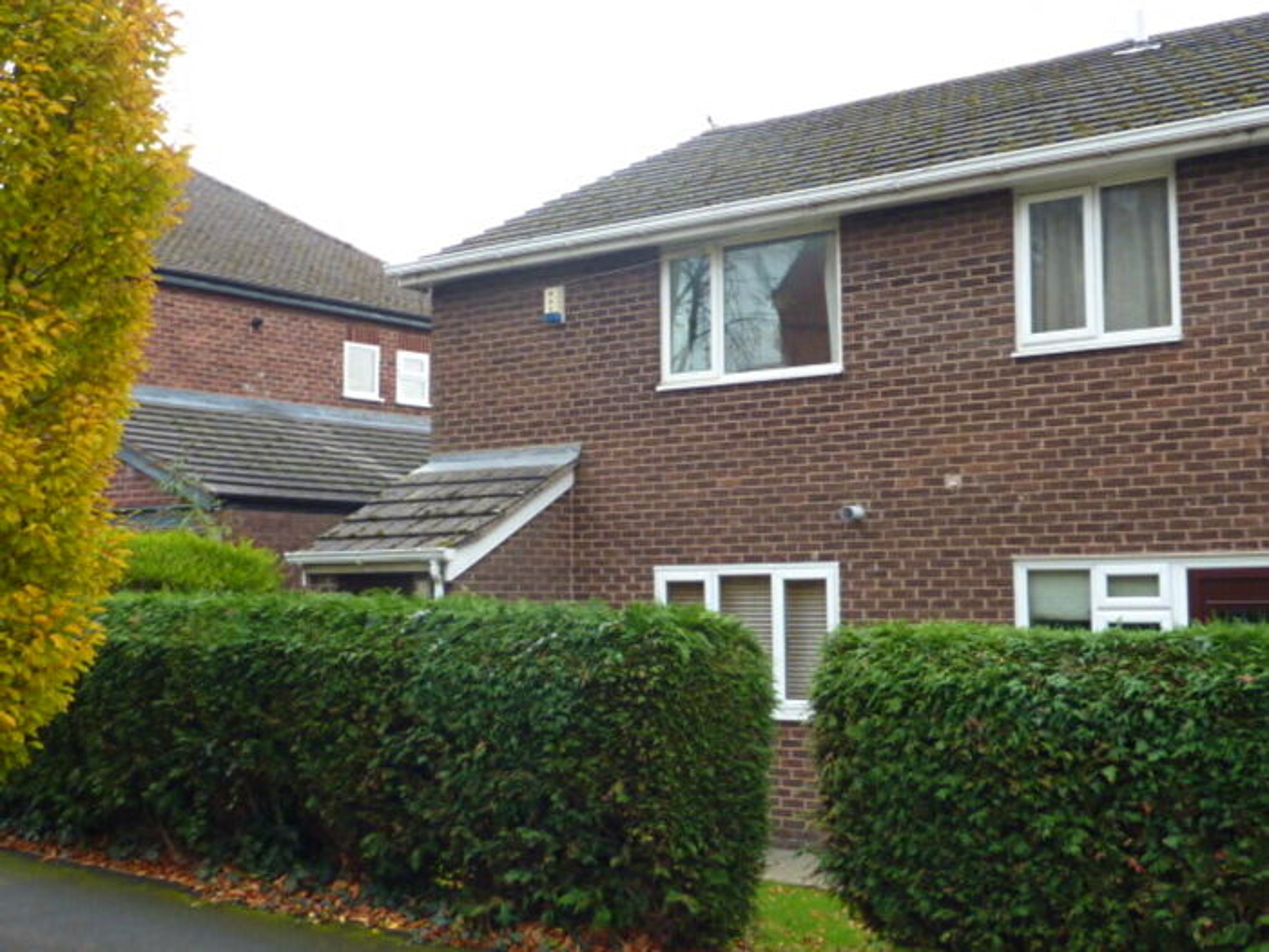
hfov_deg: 42.1
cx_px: 634
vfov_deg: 32.2
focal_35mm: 45
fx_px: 1650
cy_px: 476
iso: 80
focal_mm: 4.1
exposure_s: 1/80
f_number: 3.3
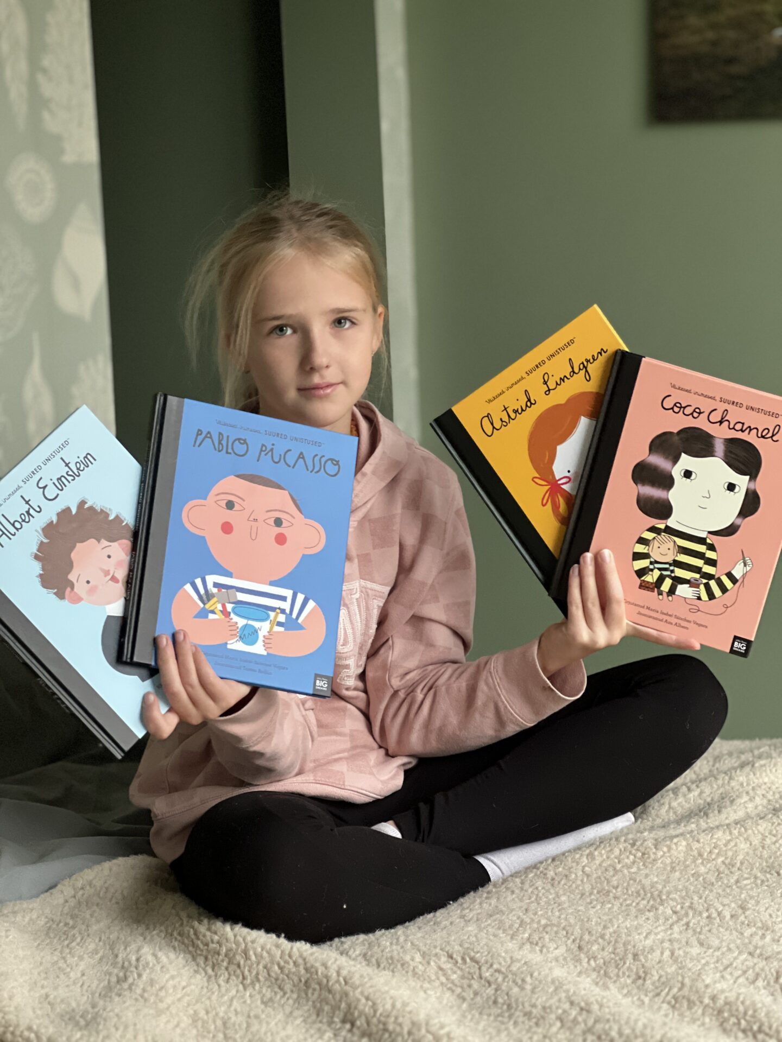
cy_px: 521
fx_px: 2319
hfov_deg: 19.1
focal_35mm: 77
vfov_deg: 25.3
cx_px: 391
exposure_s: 1/40
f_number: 2.8
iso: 400
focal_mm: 9
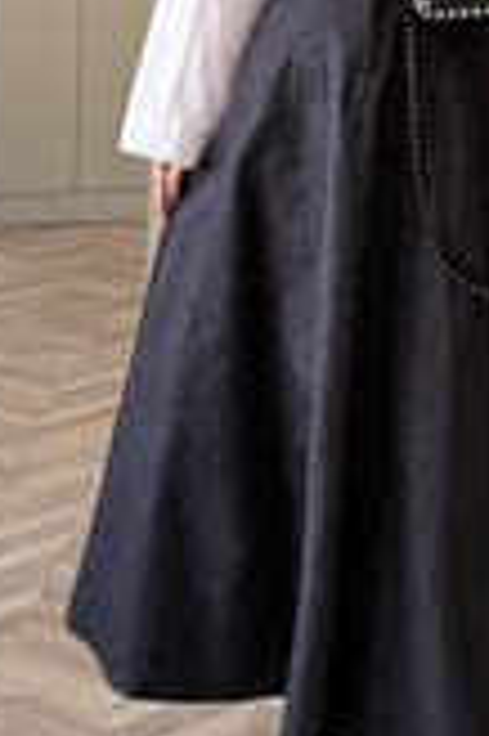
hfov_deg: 21.0
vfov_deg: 31.3
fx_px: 1286
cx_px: 449
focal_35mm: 63
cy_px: 168
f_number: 1.78
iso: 100
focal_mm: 6.76
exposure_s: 1/121
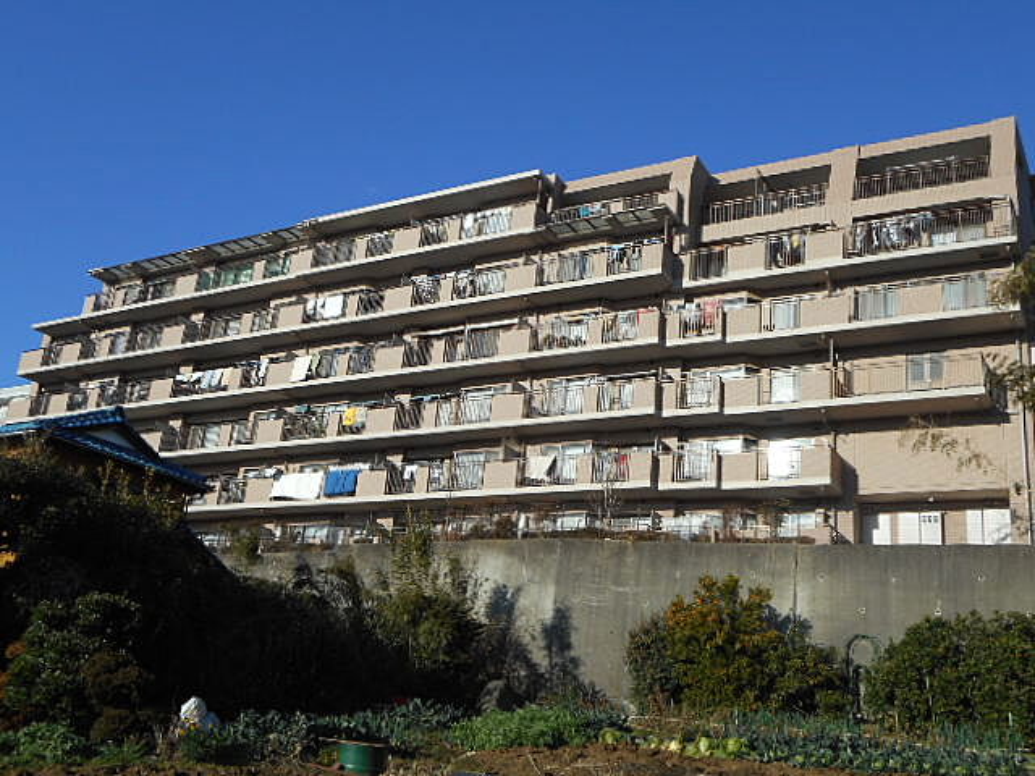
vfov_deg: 36.8
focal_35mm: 39
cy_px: 388
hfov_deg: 47.9
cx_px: 518
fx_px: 1166
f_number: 4.5
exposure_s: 1/640
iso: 80
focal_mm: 6.9
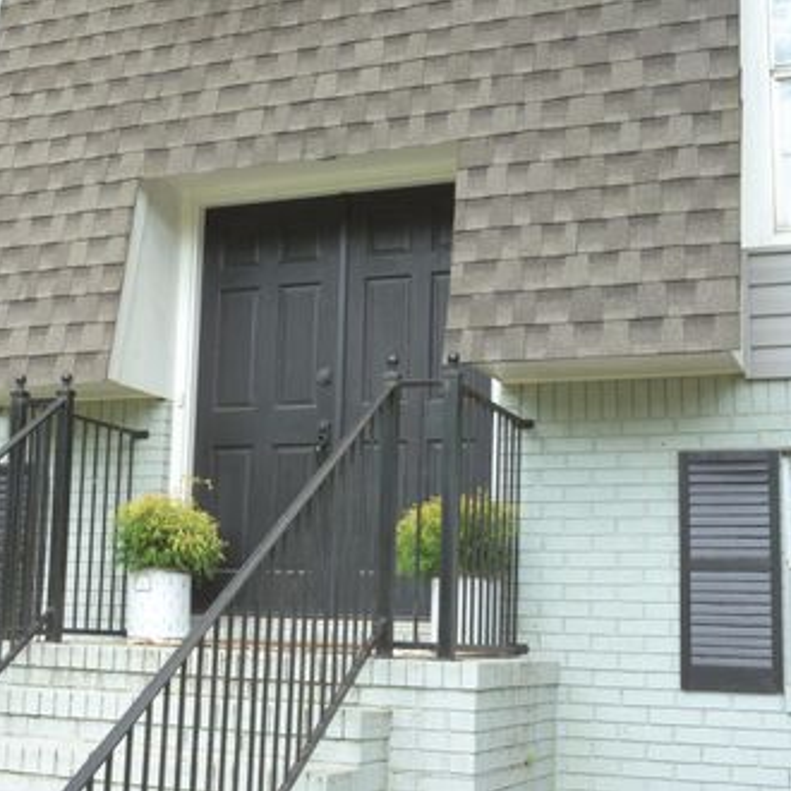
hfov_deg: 31.5
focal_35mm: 54
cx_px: 283
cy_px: 394
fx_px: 1396
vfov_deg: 31.6
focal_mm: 28
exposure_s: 1/25
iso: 400
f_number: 22
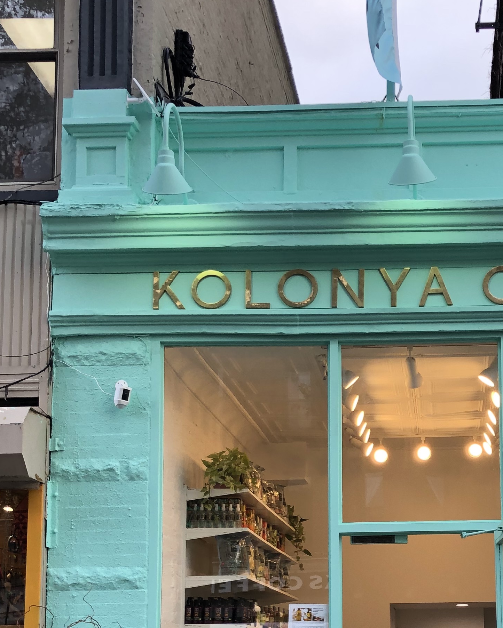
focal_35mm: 61
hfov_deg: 24.5
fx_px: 1135
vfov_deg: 30.0
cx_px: 424
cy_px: 525
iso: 40
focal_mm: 4
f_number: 1.8
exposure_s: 1/120
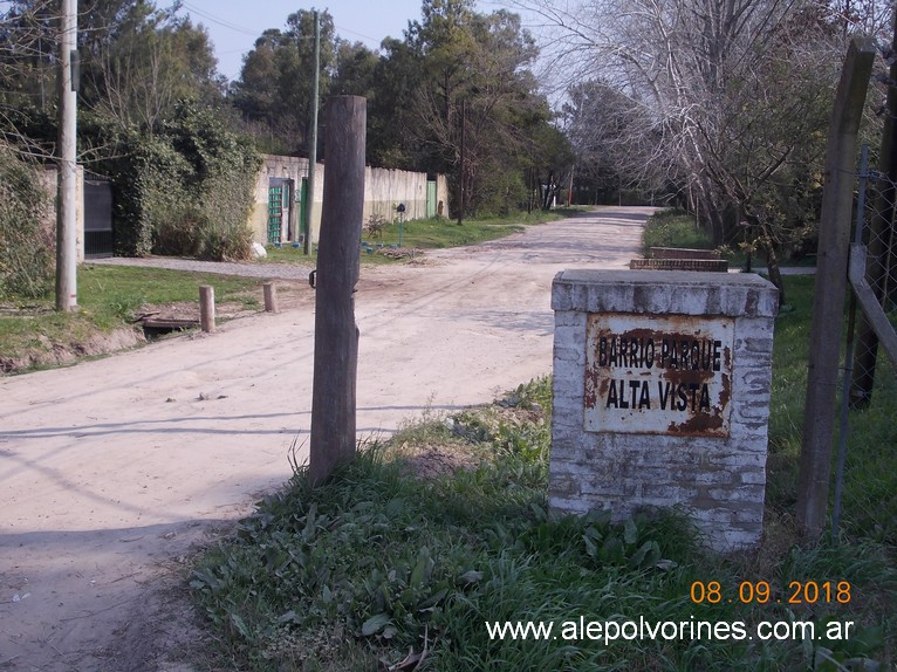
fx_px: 1321
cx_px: 448
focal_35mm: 51
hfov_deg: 37.5
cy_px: 336
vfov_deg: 28.5
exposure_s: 1/200
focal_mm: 7.2
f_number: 7.2
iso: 80
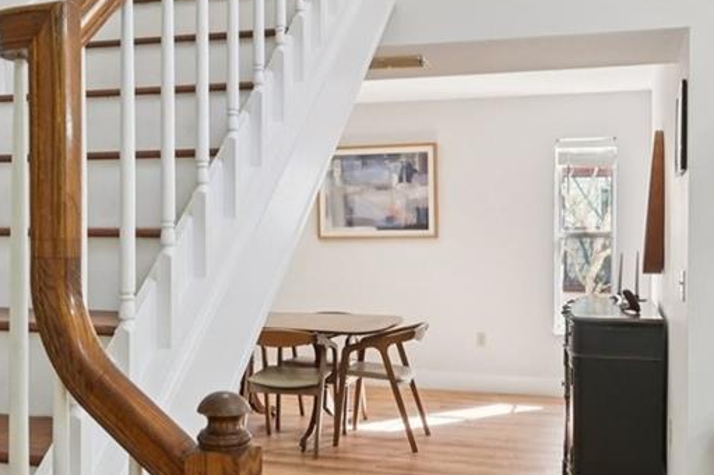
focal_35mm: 47
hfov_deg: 41.8
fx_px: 932
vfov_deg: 28.6
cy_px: 233
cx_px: 306
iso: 400
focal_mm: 15
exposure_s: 1/15
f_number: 8
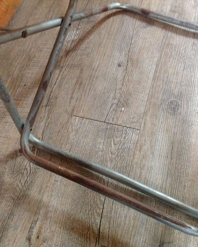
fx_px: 337
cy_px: 124
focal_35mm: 46
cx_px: 101
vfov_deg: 40.3
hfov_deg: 32.8
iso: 500
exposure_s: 1/15
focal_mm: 4.28
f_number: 2.4
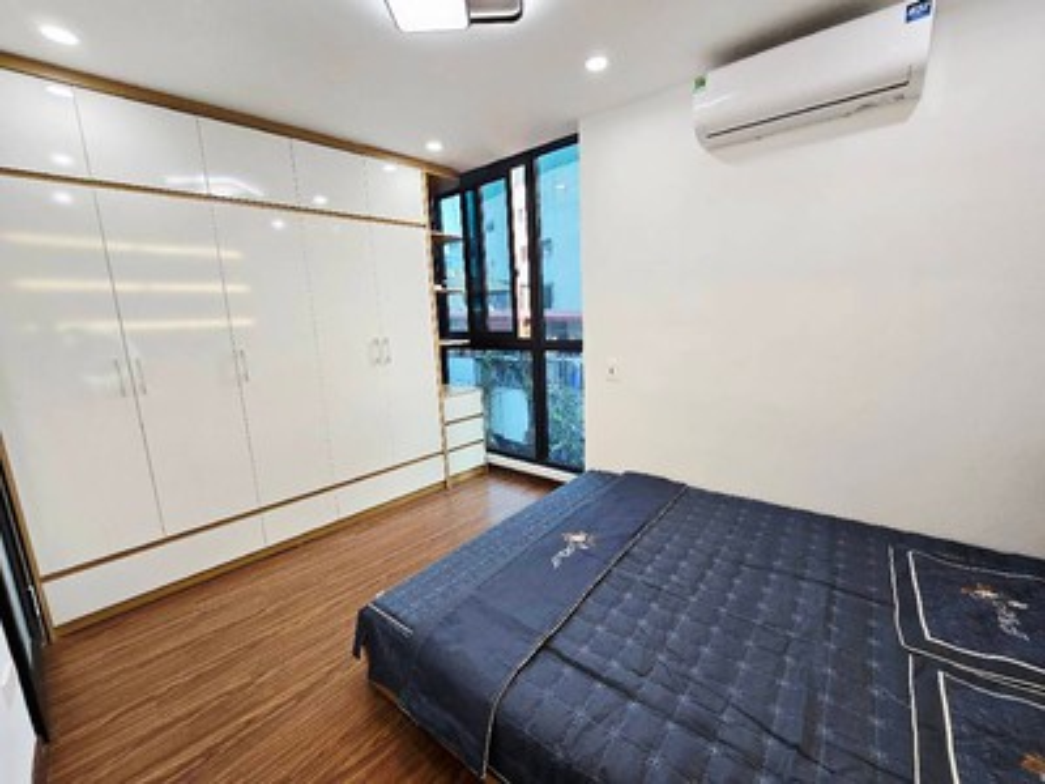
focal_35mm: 13
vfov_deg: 89.9
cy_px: 392
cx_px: 522
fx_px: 392
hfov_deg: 106.2
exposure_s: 1/50.3
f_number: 2.2
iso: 100
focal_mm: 2.2
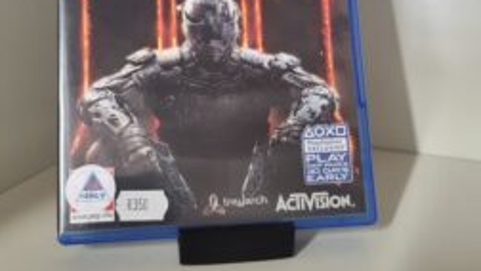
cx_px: 248
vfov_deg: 26.3
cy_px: 80
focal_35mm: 45
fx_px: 574
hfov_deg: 45.4
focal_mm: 5.4
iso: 640
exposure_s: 1/8
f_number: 1.8
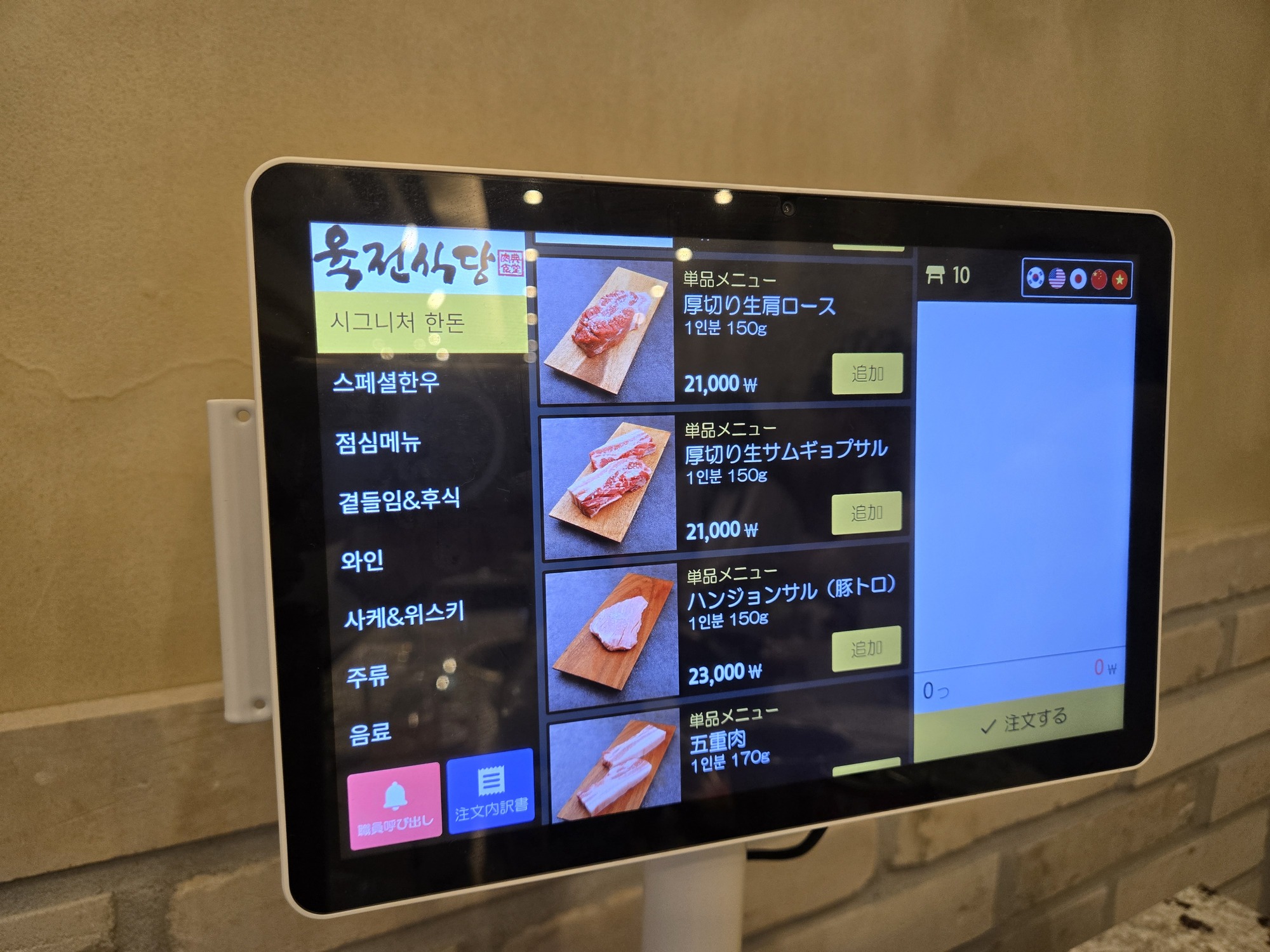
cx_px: 635
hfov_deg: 73.9
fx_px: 844
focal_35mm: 23
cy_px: 476
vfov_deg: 58.9
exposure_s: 1/120
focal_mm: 5.4
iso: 125
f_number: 1.8
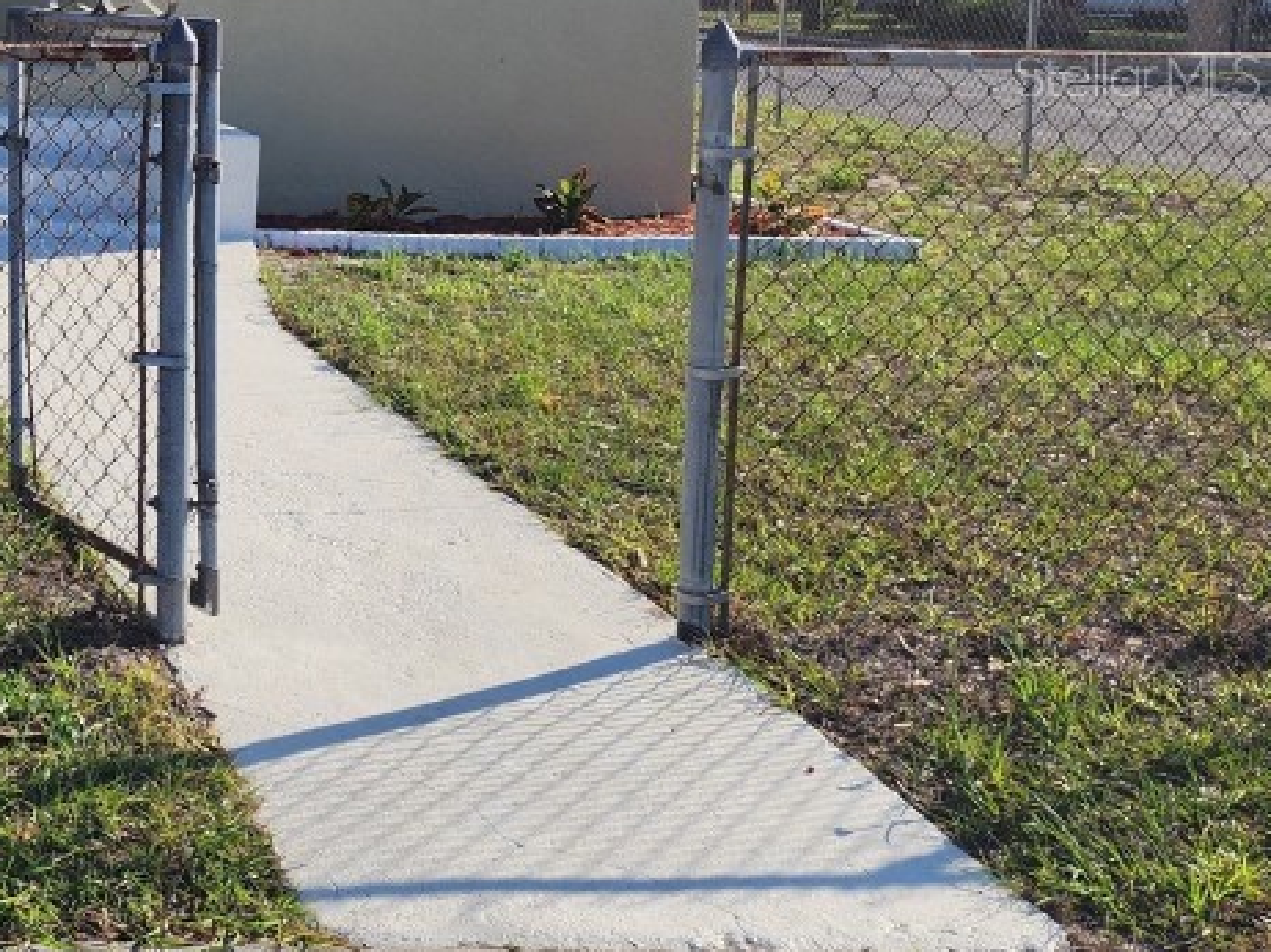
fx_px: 1872
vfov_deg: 27.4
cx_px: -135
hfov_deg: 32.8
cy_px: 74
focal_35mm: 51
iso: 12
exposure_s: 1/1038
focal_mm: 6.4
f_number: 1.8
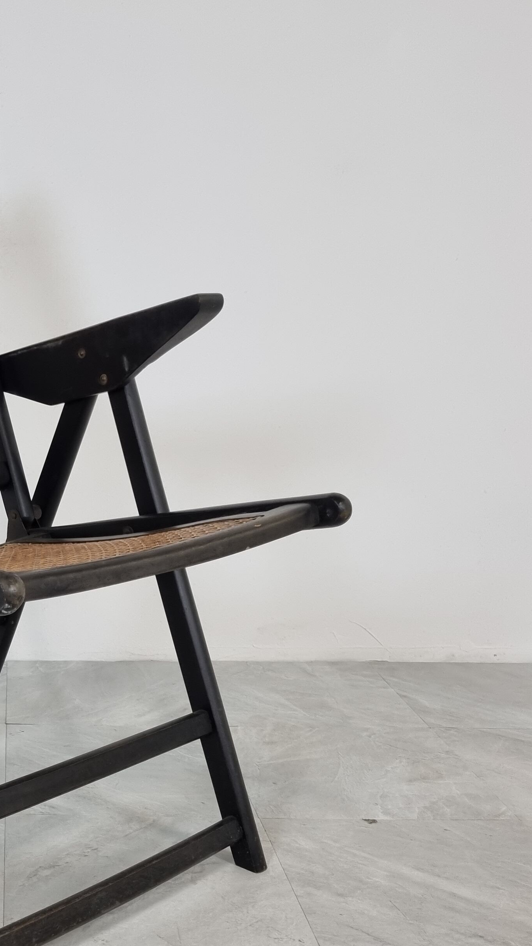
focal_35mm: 47
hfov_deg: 24.2
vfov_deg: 43.5
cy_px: 558
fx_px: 1179
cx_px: -15
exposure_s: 1/100
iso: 160
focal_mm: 5.4
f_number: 1.8
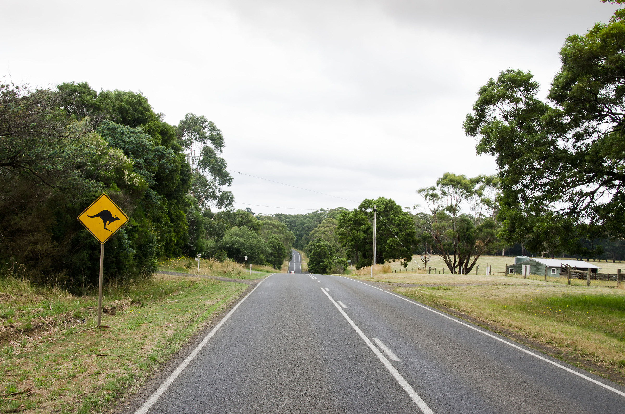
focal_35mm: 48
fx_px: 832
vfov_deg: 27.9
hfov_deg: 41.2
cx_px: 312
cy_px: 207
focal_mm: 32
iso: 100
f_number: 13
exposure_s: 1/25
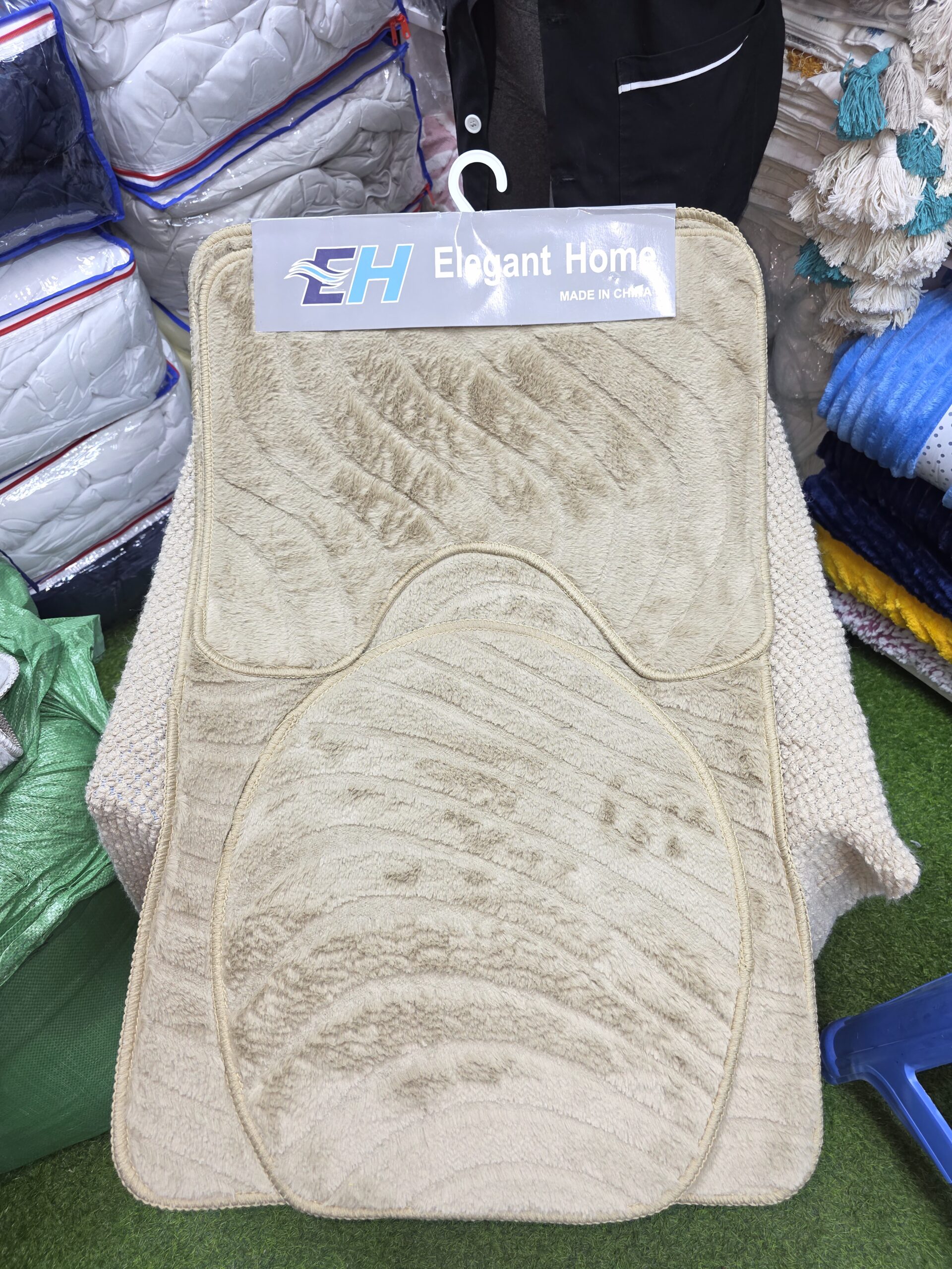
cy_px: 634
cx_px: 476
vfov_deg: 73.9
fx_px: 843
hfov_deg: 58.9
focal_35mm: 23
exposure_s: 1/50
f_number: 1.7
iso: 40
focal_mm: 6.3
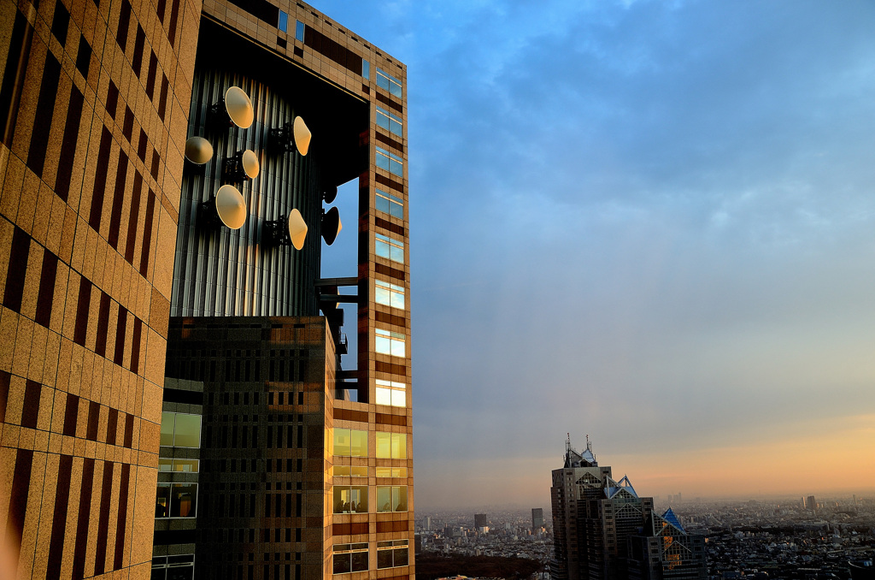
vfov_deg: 47.7
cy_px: 290
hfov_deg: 67.5
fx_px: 655
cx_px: 438
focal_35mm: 27
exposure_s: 1/40
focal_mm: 18
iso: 140
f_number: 8
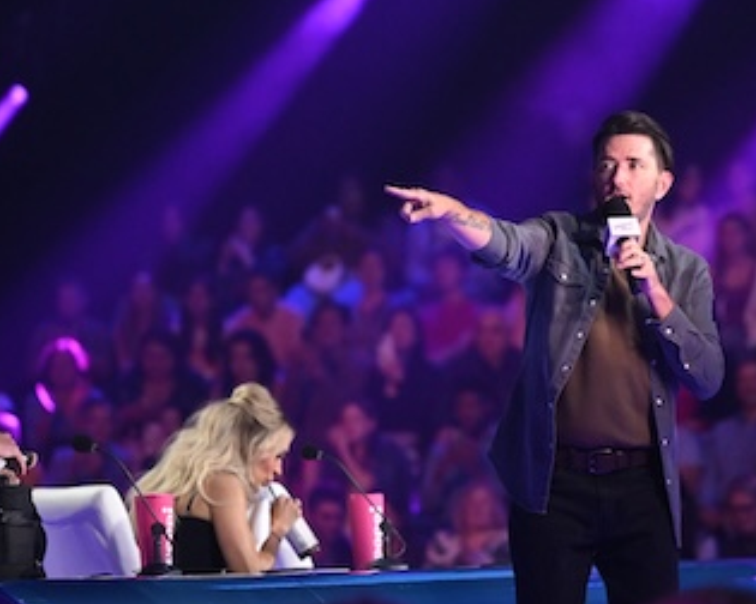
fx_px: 5392
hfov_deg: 8.0
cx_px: 526
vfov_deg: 6.4
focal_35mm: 241
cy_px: 302
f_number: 2.8
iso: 6400
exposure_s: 1/640
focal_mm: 135
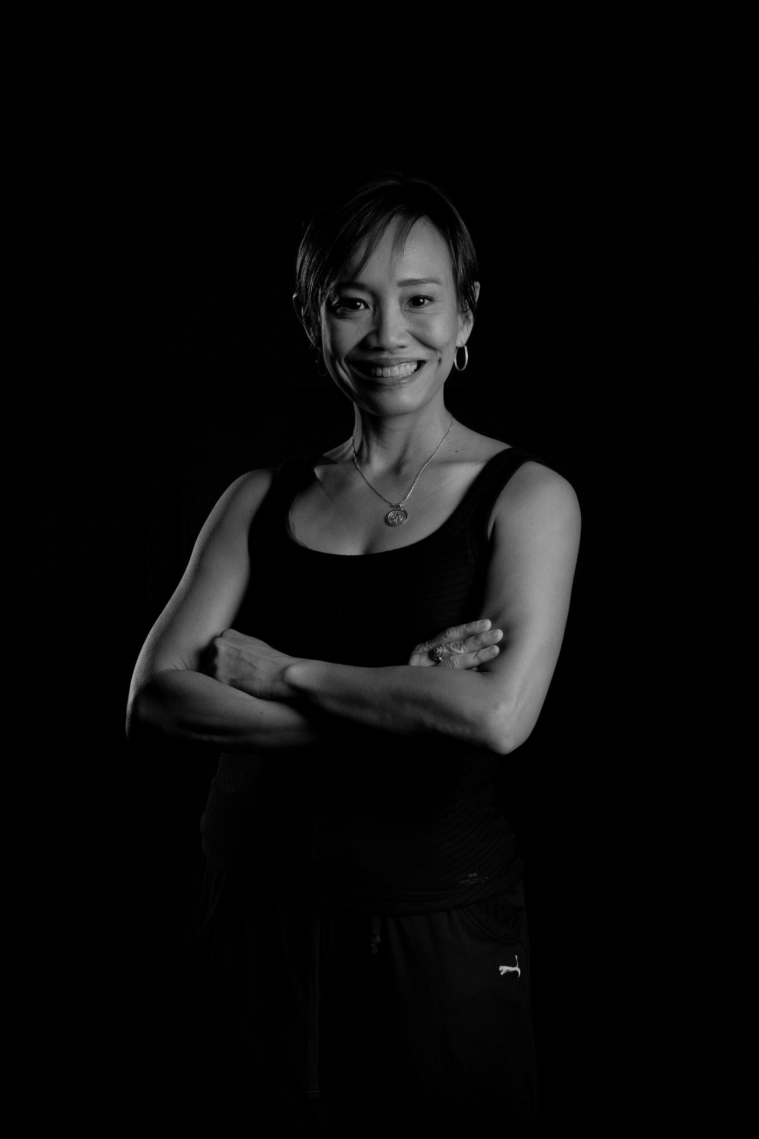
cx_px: 380
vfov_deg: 24.5
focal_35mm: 83
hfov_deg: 16.5
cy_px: 570
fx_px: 2624
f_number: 11
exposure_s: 1/160
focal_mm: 55
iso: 400
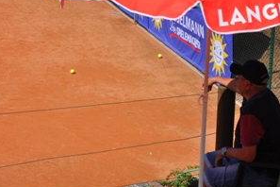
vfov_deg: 15.9
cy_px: 83
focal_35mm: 86
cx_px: 191
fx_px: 669
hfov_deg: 23.5
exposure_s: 1/2000
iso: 400
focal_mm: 38
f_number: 8
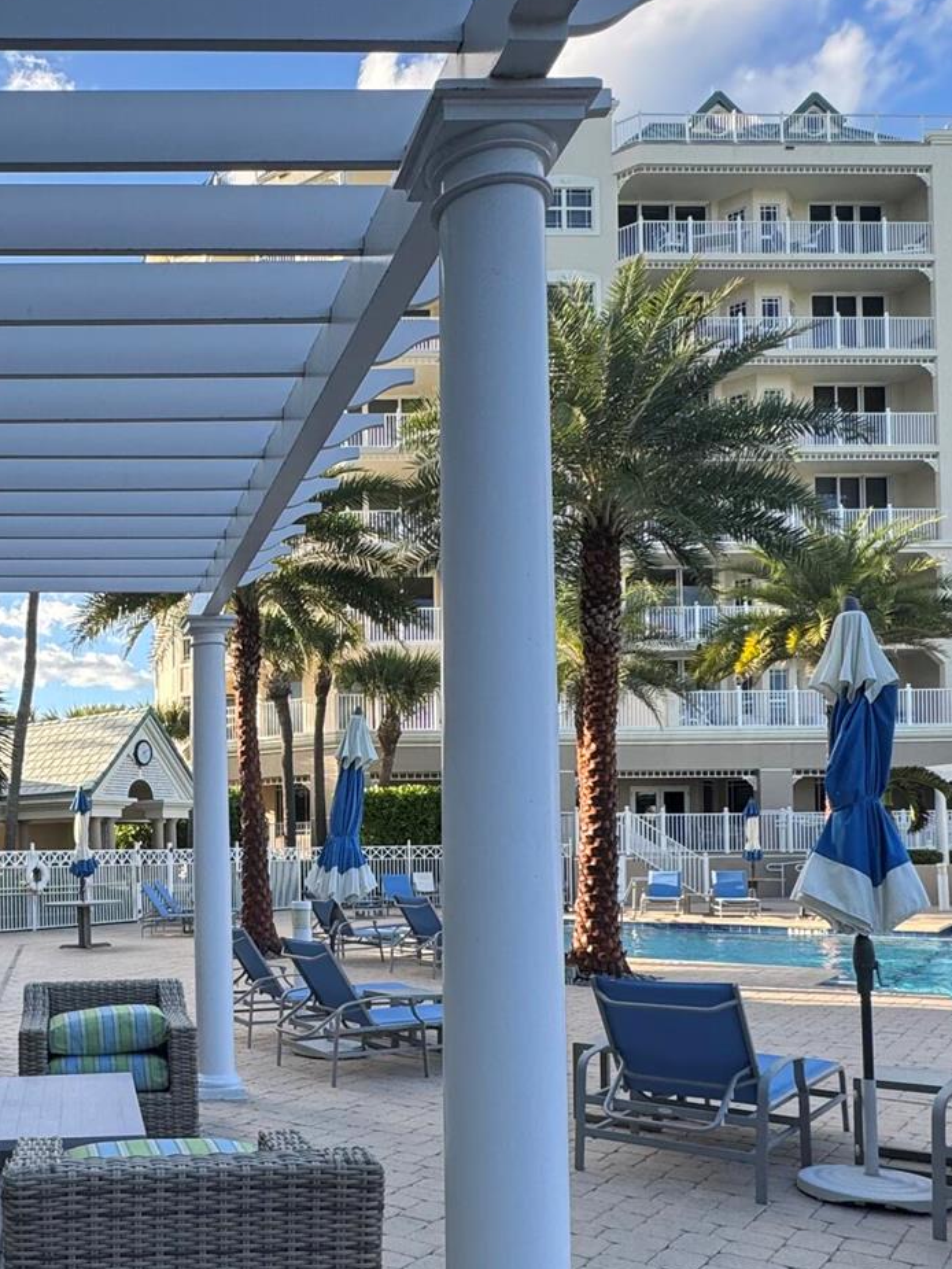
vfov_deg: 57.2
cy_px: 835
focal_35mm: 31
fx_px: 1136
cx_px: 106
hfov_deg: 42.0
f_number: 2.2
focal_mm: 2.22
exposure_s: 1/351
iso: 40
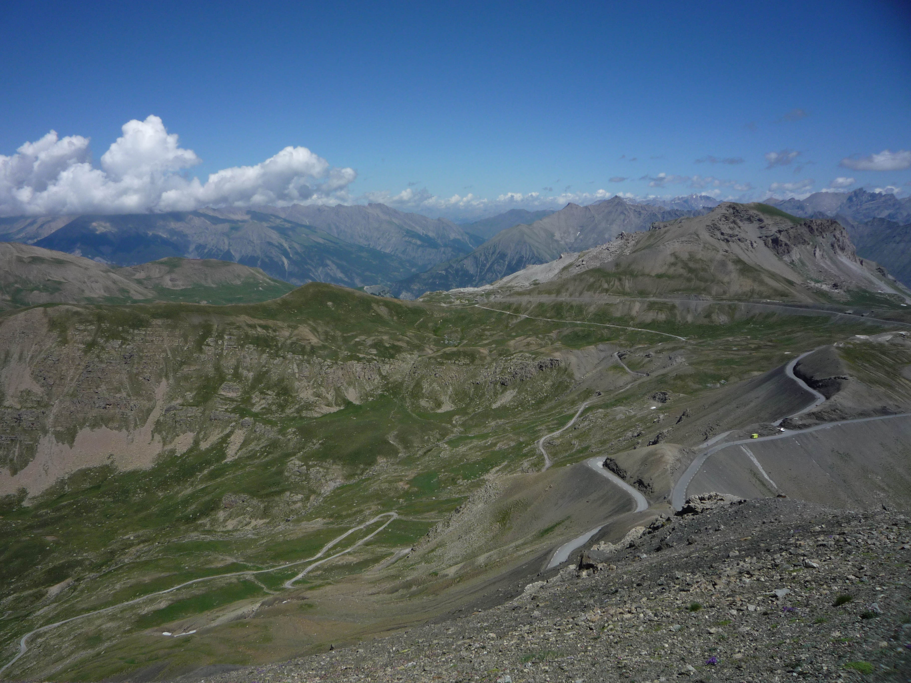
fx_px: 790
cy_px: 342
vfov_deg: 46.8
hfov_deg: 60.0
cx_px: 456
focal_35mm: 30
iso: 100
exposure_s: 1/800
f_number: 5.6
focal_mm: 5.2
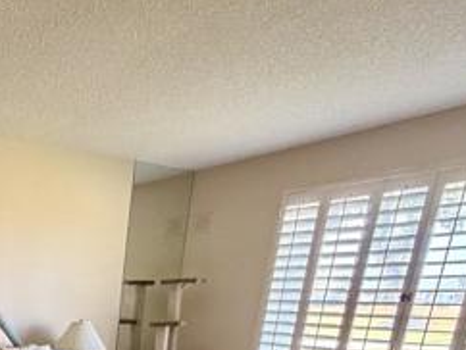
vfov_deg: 31.1
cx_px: -33
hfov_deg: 41.3
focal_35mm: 37
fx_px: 499
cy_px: 442
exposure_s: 1/60
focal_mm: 2.22
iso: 400
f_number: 2.2
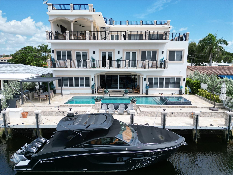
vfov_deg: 56.8
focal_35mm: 24
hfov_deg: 71.6
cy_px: 88
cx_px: 116
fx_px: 162
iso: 110
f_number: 1.7
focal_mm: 6.72
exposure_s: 1/2500
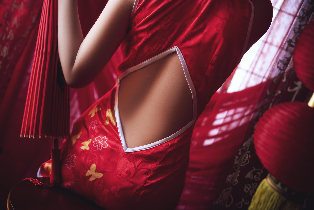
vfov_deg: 22.6
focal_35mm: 60
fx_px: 523
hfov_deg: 33.4
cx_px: 157
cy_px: 105
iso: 200
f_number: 2.8
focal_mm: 60
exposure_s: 1/160
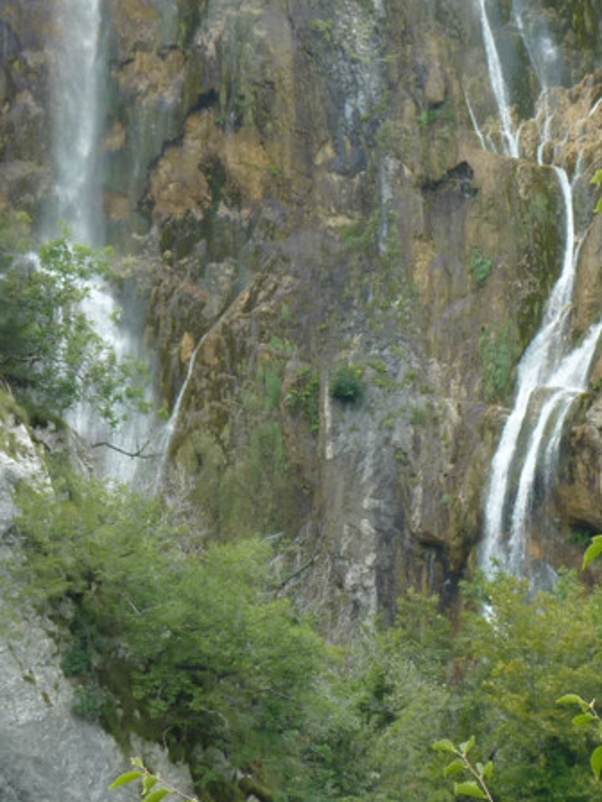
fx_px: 3640
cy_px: 367
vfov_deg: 12.6
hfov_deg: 9.4
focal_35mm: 157
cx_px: -4
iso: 80
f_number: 3.6
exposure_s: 1/125
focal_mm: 9.9
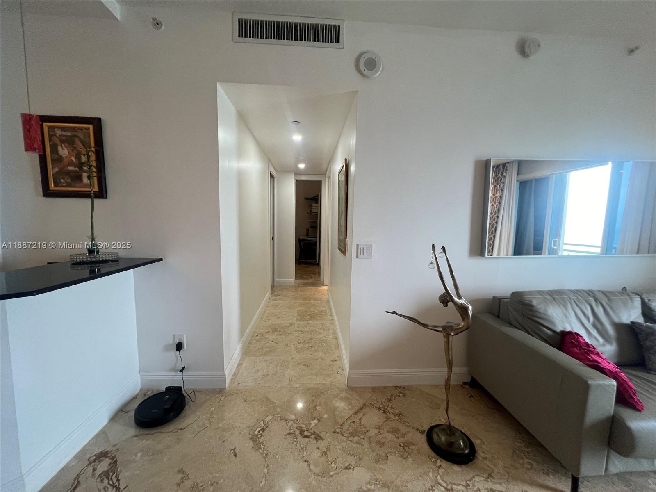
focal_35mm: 13
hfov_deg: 106.2
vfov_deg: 89.9
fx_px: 246
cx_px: 328
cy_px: 246
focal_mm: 1.57
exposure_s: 1/120
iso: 160
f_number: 1.8
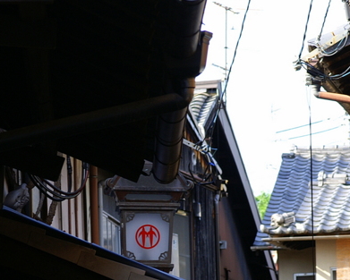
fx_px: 3813
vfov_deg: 4.2
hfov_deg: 5.3
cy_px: 242
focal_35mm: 368
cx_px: 142
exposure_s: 1/60
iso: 125
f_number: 8
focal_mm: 100
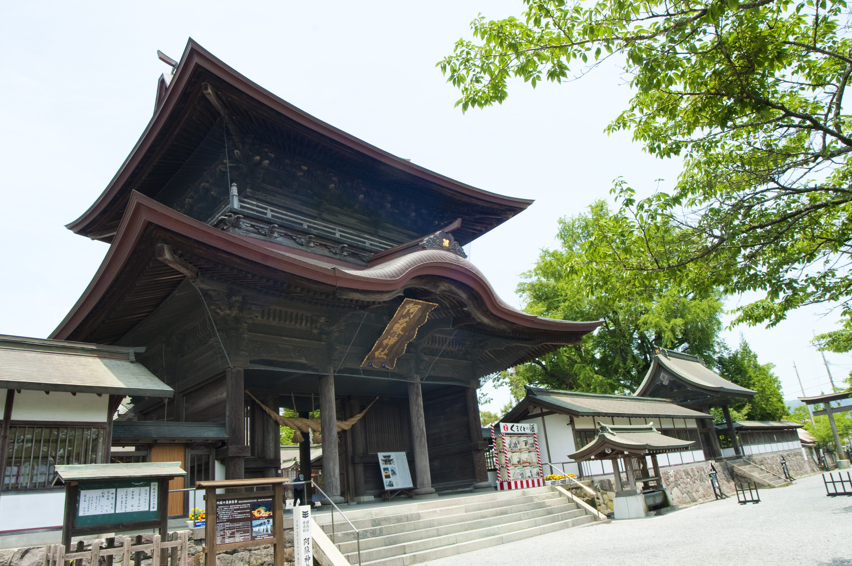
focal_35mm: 22
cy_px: 283
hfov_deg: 77.4
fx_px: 532
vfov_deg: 56.0
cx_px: 426
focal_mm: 15
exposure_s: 1/60
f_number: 16
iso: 200
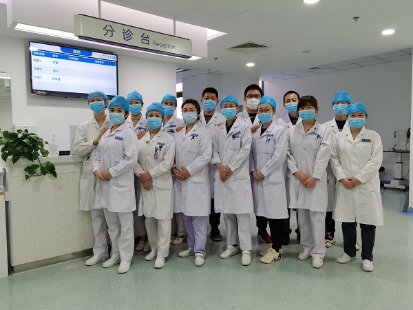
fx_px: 322
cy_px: 155
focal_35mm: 27
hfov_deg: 65.3
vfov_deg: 51.4
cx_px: 206
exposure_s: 1/100
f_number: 1.9
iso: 80
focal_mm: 6.71
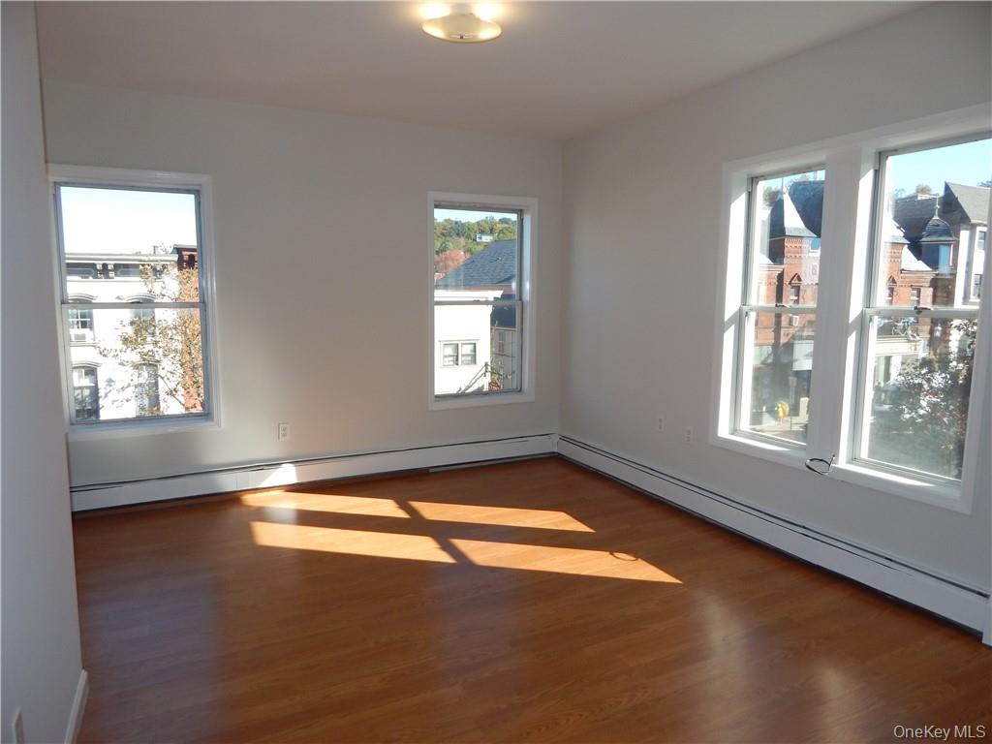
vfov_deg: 61.1
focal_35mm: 22
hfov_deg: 76.4
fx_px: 630
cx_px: 496
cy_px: 372
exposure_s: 1/400
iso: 125
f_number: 3
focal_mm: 4
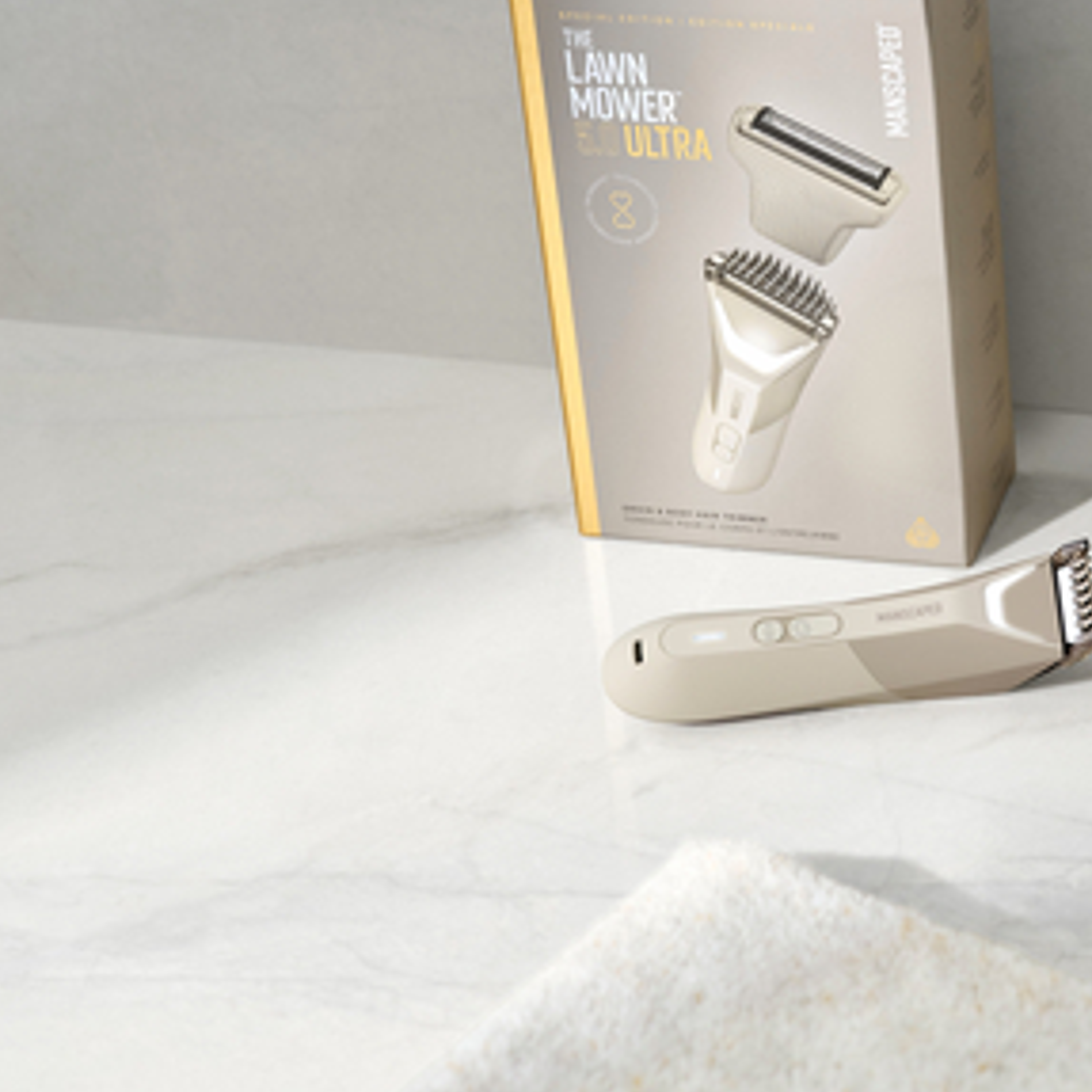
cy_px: 419
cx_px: 860
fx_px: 3319
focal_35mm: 93
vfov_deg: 18.7
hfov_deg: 18.5
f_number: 6.4
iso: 800
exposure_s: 1/125
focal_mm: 80
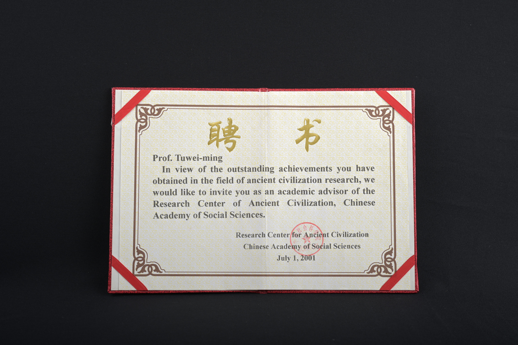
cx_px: 259
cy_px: 172
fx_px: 849
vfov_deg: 23.0
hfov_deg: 33.9
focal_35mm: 59
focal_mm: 59
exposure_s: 1/200
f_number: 10
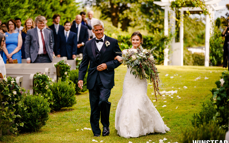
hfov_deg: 18.4
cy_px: 75
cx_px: 114
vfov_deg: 11.6
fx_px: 705
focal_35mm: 113
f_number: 2.8
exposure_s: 1/640
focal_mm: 110
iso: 100
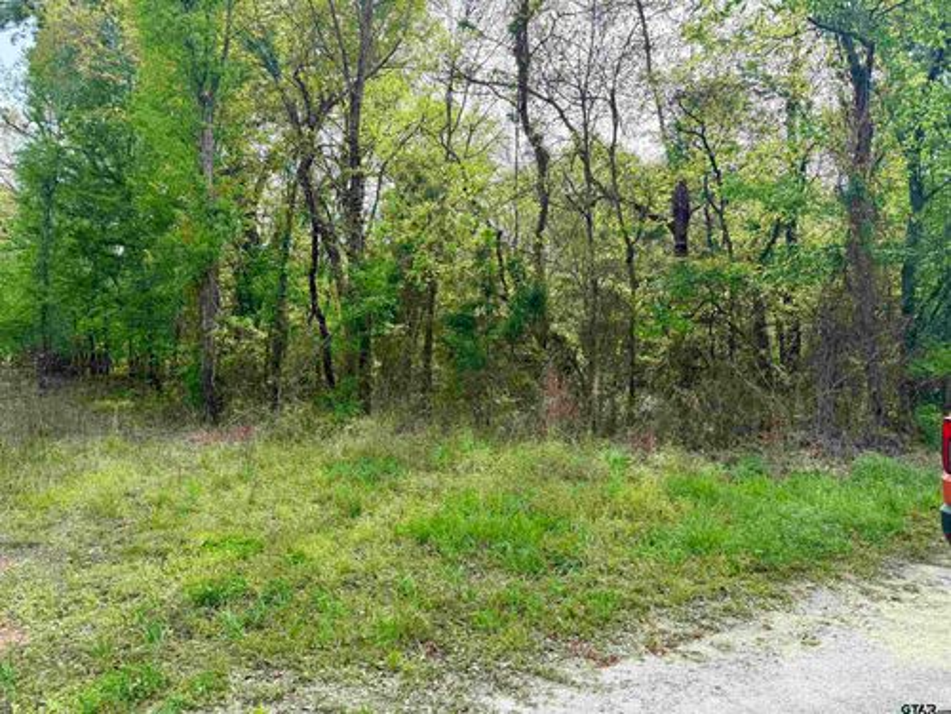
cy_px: 357
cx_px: 476
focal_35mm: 24
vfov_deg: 56.8
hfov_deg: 71.6
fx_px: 659
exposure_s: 1/1618
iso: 100
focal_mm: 6.76
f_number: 1.78
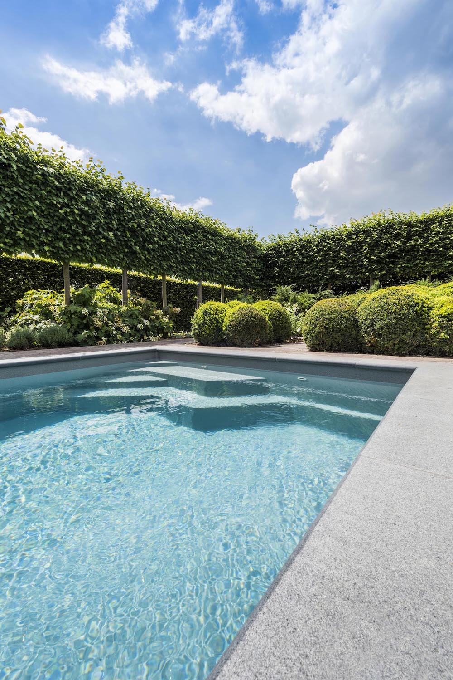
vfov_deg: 96.7
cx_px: 226
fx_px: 302
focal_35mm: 16
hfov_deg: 73.8
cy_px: 340
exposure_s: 1/160
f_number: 16
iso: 200
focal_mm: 16
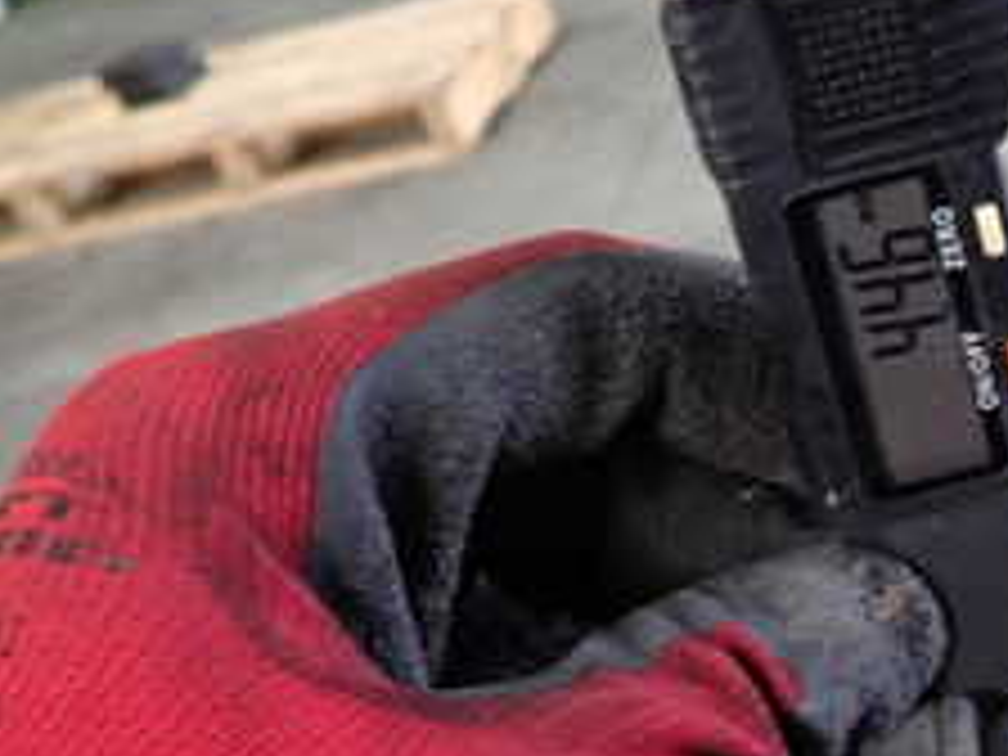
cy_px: 734
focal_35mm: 67
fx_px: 1951
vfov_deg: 21.3
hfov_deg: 27.0
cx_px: 1058
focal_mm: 4.5
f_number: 2
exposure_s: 1/30
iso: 250
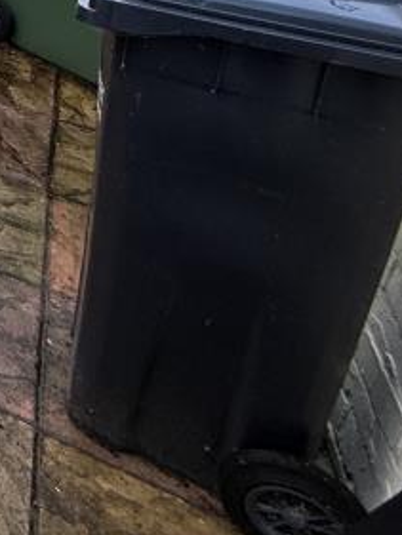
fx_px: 789
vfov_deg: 29.9
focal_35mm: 51
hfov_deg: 17.8
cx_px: -438
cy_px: -162
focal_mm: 2.22
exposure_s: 1/159
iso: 50
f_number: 2.2
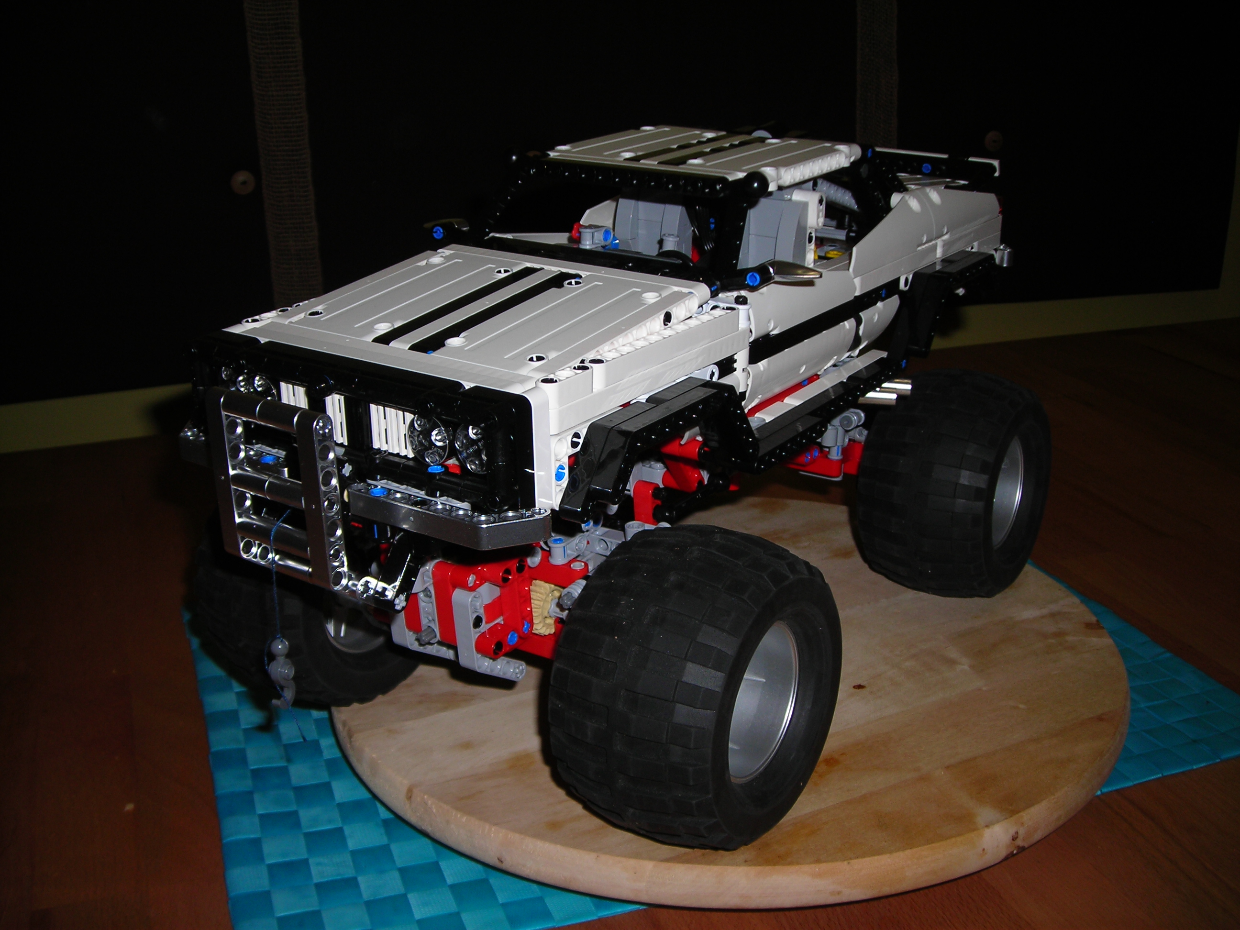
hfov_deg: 49.0
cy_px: 465
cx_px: 620
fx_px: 1361
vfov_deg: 37.7
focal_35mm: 38
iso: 50
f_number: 3.2
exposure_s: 1/60.1
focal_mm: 6.3
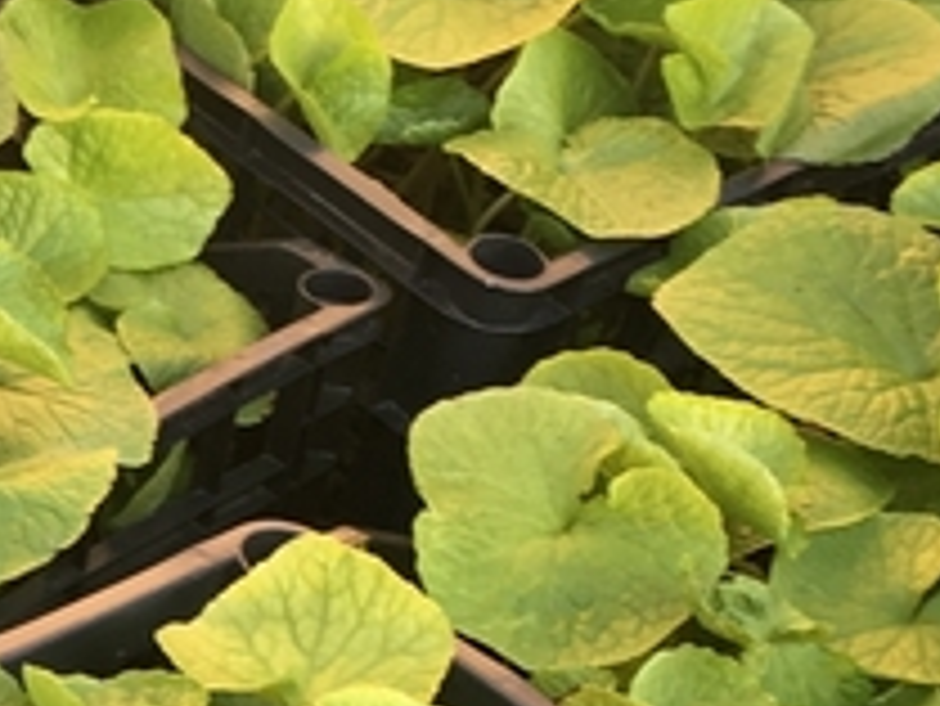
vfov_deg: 12.8
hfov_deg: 16.3
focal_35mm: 111
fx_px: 3016
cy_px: 1007
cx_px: -432
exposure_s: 1/50
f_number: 2.2
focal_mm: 4.15
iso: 25
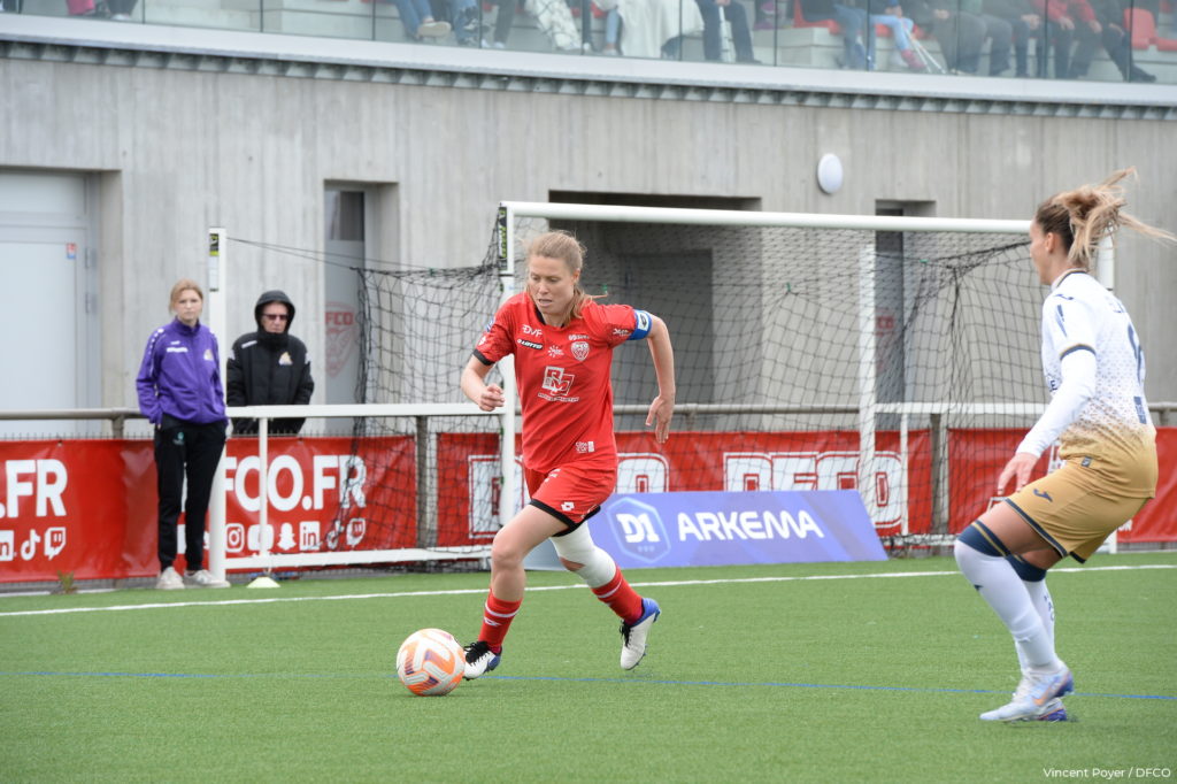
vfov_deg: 6.9
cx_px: 588
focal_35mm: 200
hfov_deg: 10.3
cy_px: 392
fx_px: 6536
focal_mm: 200
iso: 1000
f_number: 9
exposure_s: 1/800
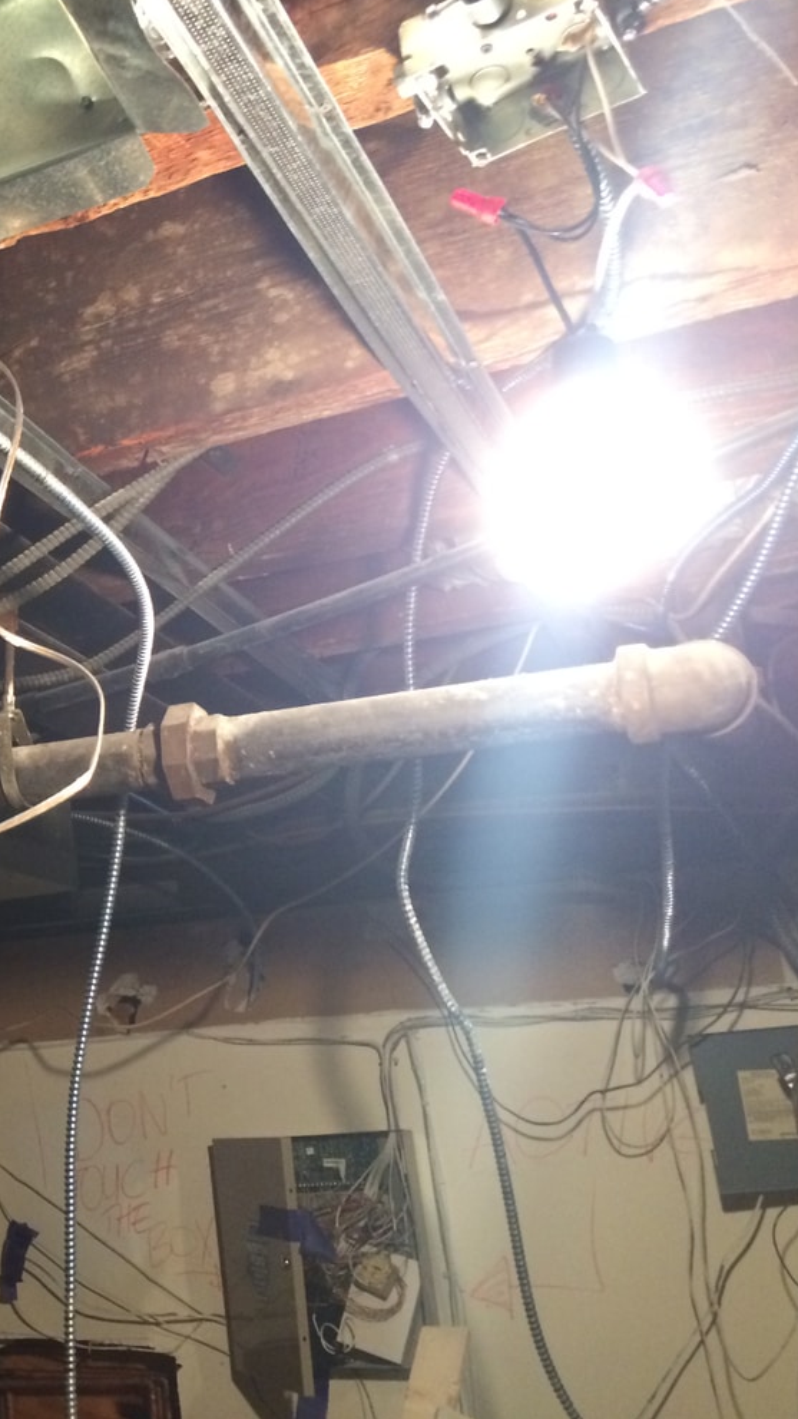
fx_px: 1655
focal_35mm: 44
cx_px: -122
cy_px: 707
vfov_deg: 46.4
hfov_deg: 24.9
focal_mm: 4.12
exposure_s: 1/24
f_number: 2.2
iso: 320
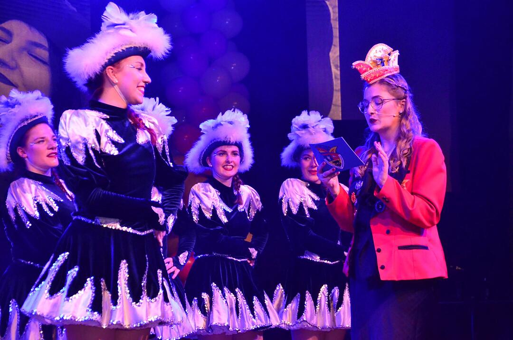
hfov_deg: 22.7
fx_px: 1280
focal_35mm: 90
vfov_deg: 15.1
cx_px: 256
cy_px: 170
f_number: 5.6
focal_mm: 60
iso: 3200
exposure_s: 1/160
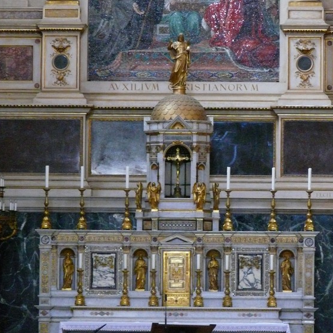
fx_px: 3156
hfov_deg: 6.0
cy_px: 166
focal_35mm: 290
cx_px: 177
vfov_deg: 6.0
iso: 800
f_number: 3.6
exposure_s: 1/10
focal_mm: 51.8
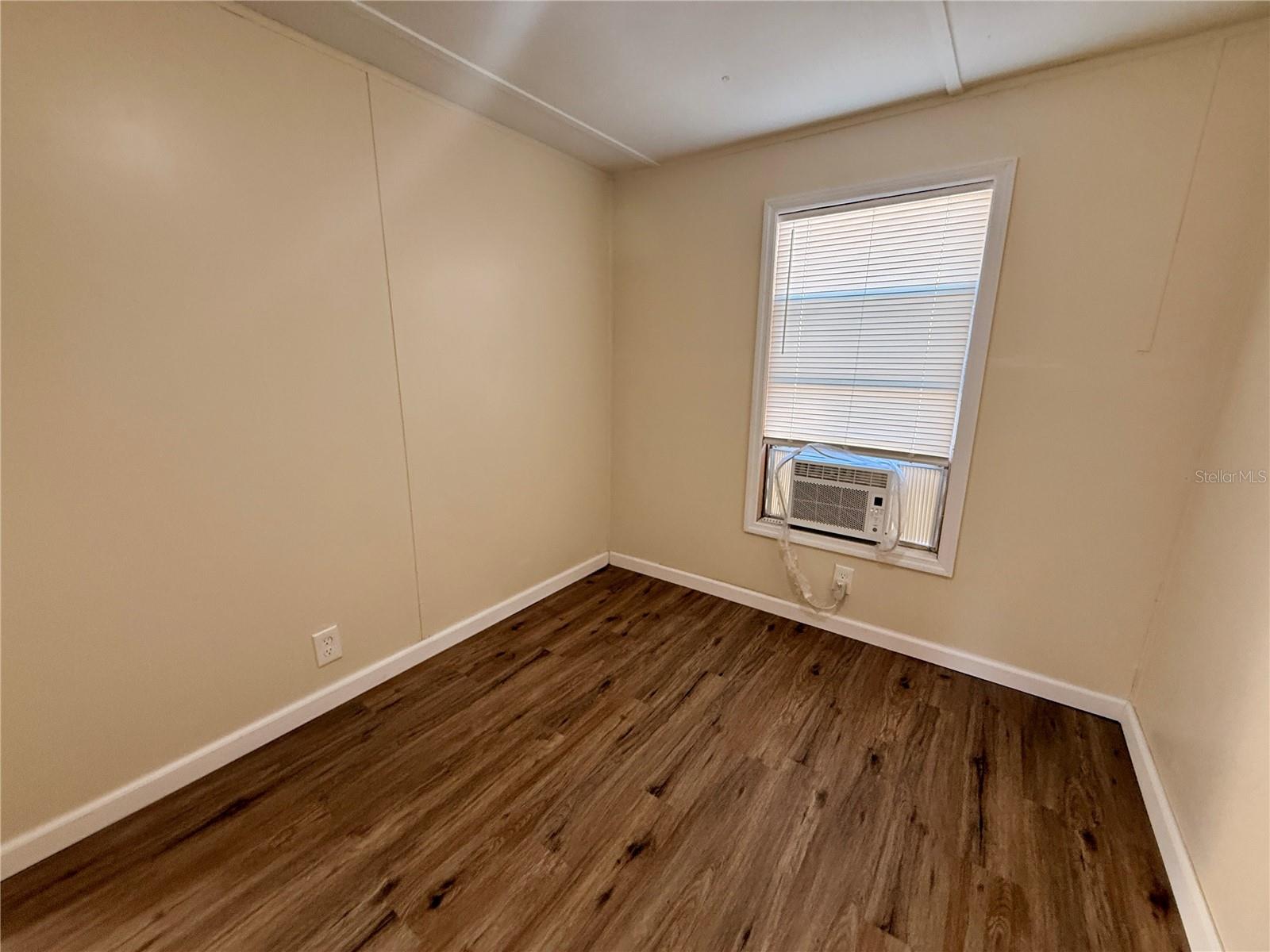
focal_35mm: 14
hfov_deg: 102.1
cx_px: 635
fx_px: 514
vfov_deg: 85.7
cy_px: 476
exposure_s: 1/60
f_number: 2.2
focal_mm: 2.22
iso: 200
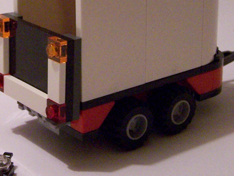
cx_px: 46
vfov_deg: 14.6
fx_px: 683
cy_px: 33
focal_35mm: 101
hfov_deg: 19.2
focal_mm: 7.1
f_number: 2.9
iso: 400
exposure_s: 1/30
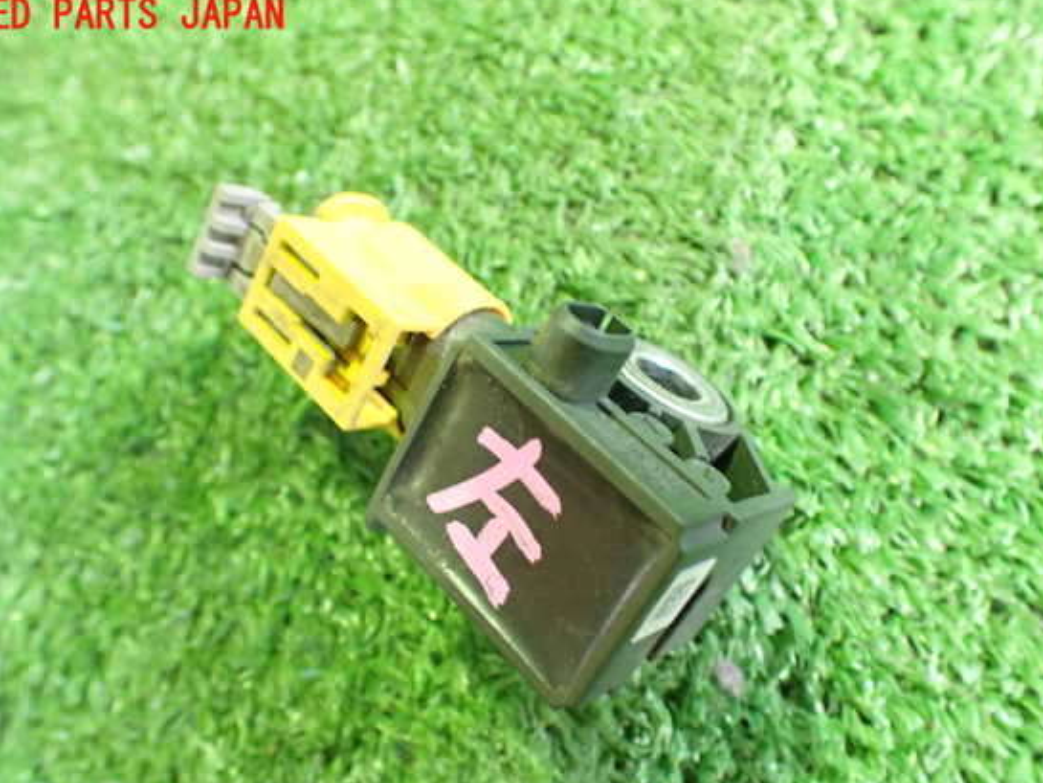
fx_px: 995
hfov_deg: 55.3
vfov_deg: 42.9
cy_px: 423
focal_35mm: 33
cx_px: 511
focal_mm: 5.4
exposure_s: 1/30
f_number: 2.3
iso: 800
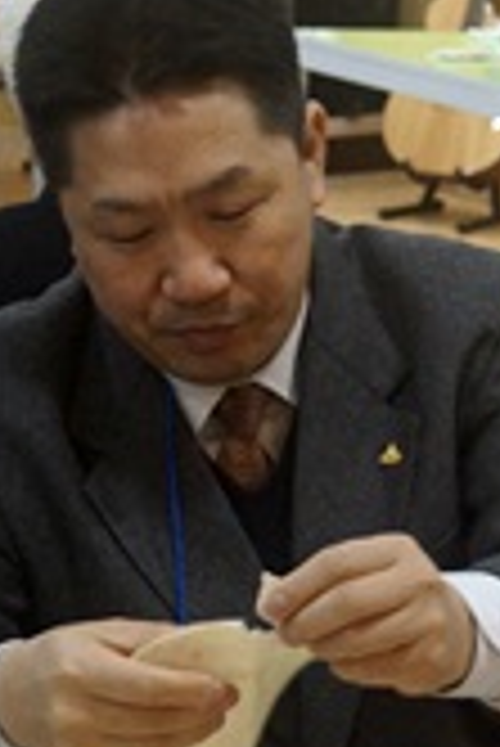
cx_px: 63
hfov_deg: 9.9
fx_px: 2869
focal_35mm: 138
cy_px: 482
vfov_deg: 14.8
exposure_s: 1/60
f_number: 4
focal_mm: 28
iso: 1000
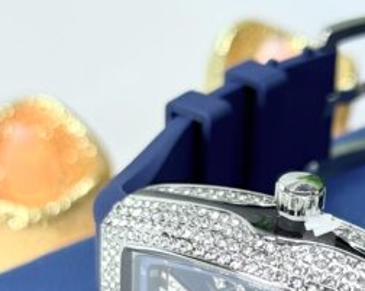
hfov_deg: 12.8
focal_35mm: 149
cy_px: 327
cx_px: 332
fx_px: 1608
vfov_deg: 10.2
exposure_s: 1/111
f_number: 1.78
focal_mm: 6.76
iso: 100
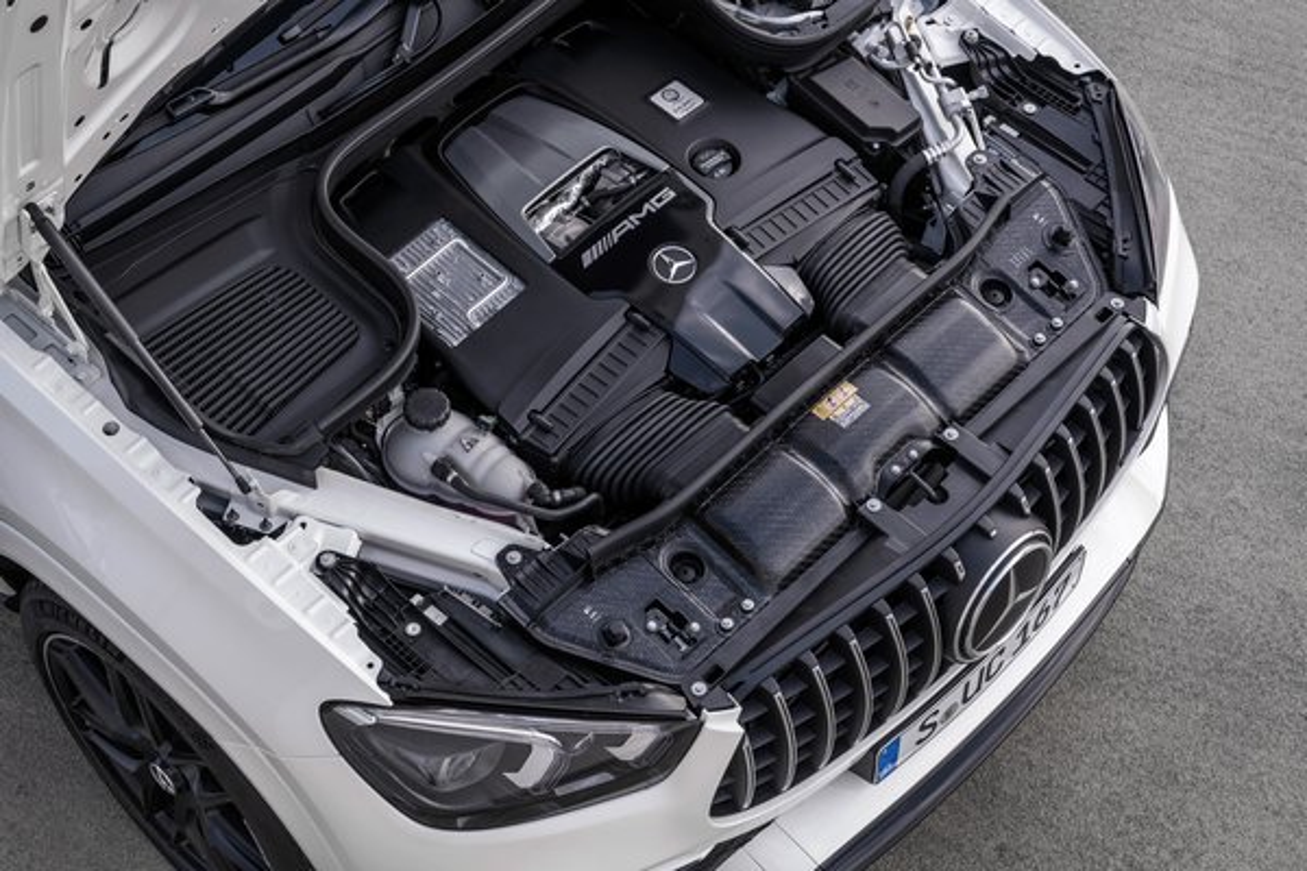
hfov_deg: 28.8
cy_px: 436
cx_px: 654
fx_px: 2541
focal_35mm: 70
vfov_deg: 19.5
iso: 31
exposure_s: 1/13
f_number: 11
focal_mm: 70
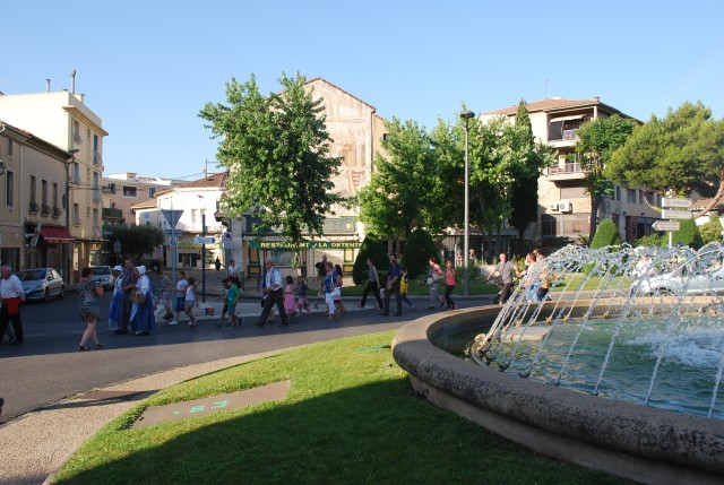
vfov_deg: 40.1
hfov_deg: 57.1
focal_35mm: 33
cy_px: 242
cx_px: 362
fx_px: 665
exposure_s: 1/250
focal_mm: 22
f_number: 8
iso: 200
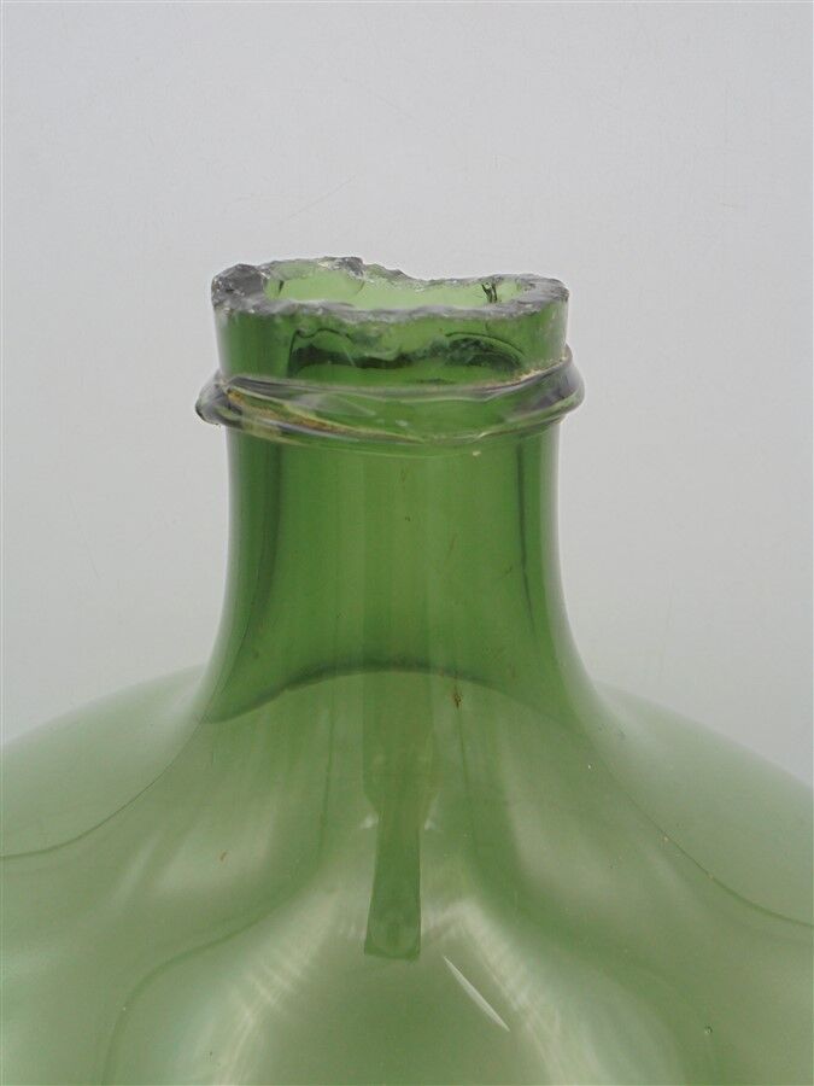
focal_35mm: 34
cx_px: 407
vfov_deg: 54.0
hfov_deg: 41.8
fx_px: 1066
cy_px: 543
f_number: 4
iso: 100
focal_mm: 6.1
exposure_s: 1/200
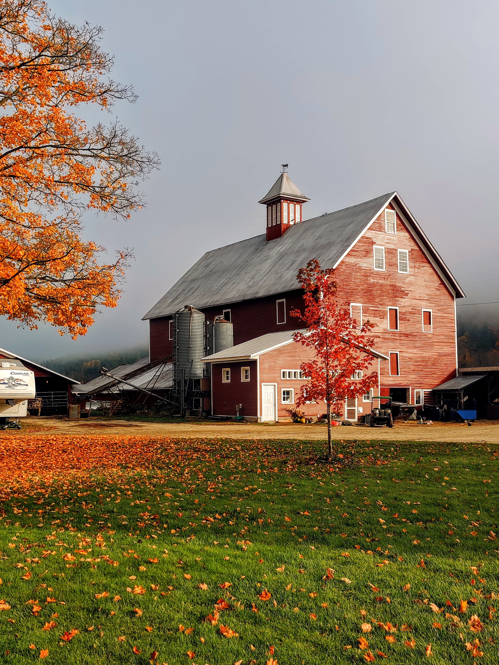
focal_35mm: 27
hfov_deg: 51.4
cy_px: 332
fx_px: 519
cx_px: 250
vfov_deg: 65.3
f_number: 1.65
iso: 125
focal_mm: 4.75
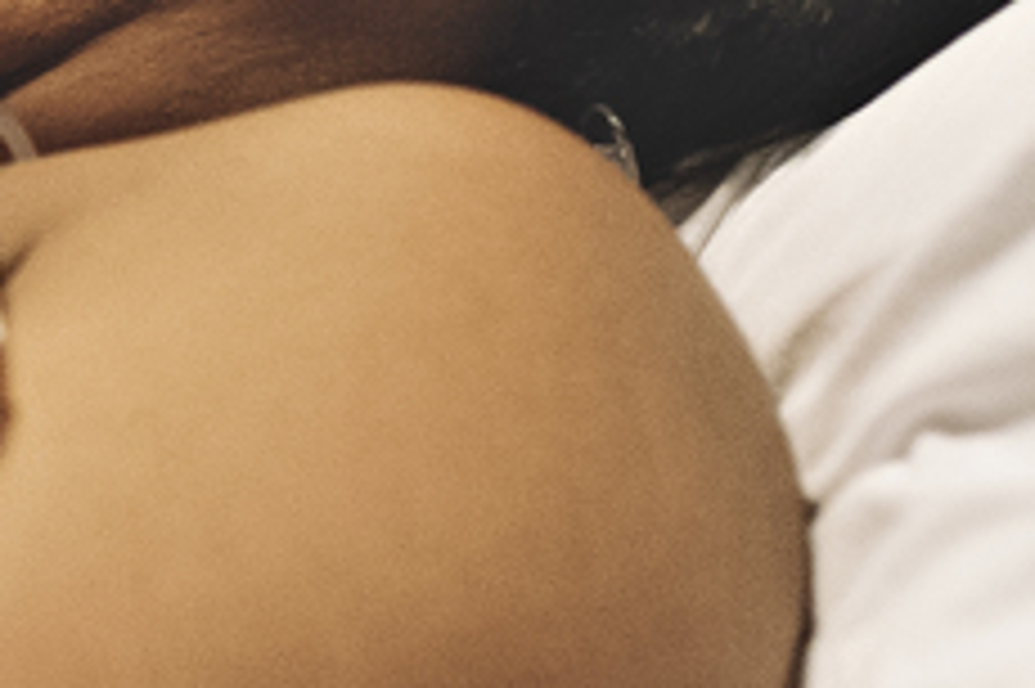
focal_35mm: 183
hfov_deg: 11.0
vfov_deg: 7.4
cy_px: -346
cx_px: -274
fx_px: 5257
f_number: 2.5
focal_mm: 35
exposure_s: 1/400
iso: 2500
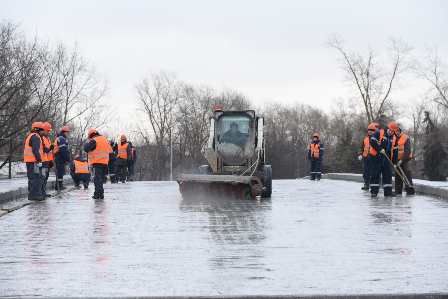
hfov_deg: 14.2
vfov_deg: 9.5
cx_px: 224
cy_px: 150
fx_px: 1804
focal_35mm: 145
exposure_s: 1/250
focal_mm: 145
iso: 800
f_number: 6.3
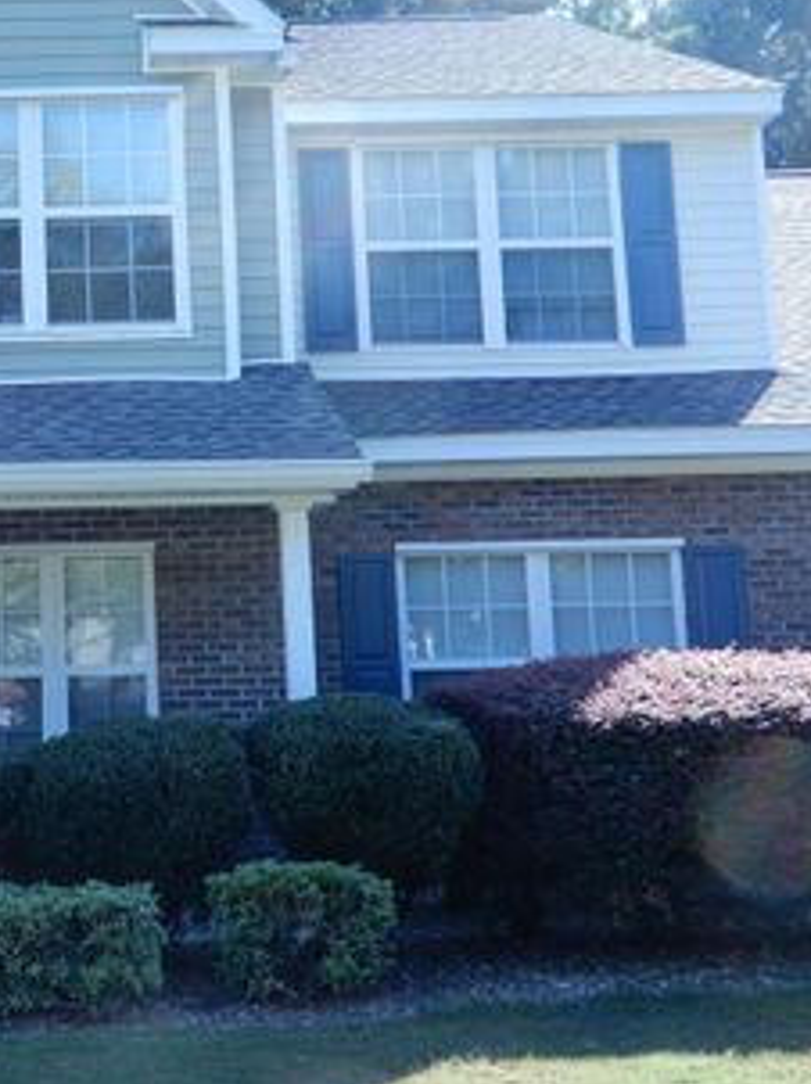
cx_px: -39
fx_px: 1814
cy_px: 422
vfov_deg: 33.1
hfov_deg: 23.9
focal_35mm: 58
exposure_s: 1/160
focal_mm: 6.2
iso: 80
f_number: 4
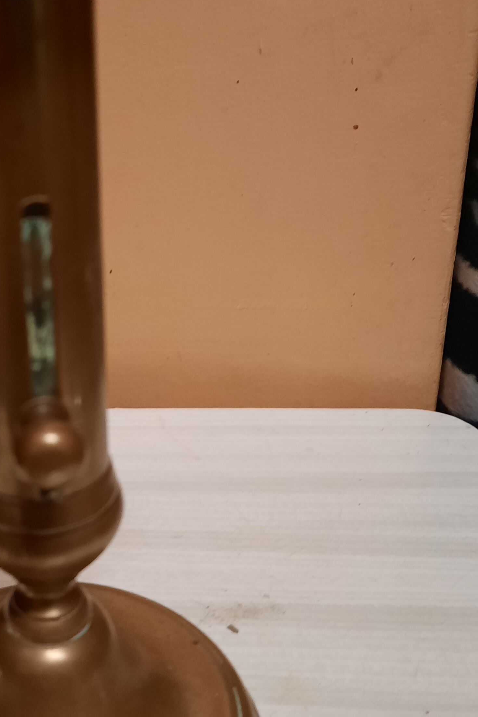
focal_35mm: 47
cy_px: 359
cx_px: 51
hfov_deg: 27.6
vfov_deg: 41.9
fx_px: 936
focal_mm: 4.6
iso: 250
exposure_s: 1/33
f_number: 2
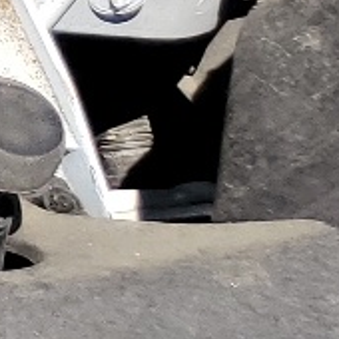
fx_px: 2393
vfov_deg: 7.5
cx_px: -1103
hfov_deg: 6.3
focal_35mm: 216
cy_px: -501
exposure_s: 1/2000
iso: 50
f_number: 1.5
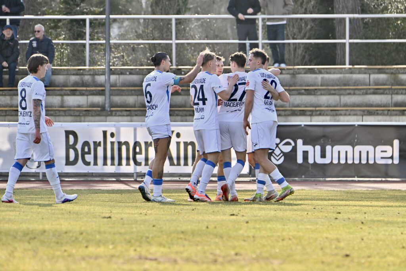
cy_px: 136
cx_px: 203
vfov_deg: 4.3
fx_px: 3609
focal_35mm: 320
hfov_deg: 6.4
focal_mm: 320
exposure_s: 1/1600
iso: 1000
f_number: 6.3
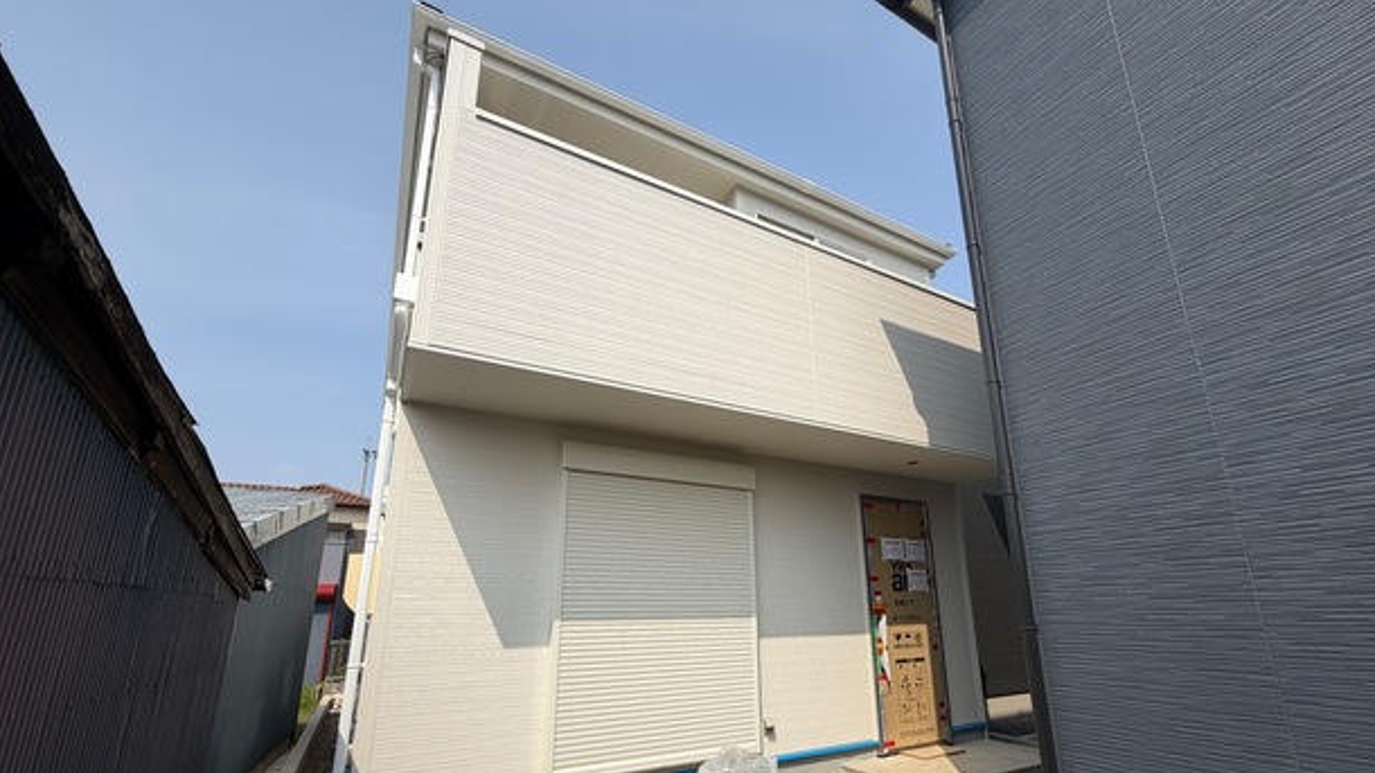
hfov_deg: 99.3
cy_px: 462
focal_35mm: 16
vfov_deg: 66.5
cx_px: 719
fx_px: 583
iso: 20
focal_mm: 2.22
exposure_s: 1/1050
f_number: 2.2
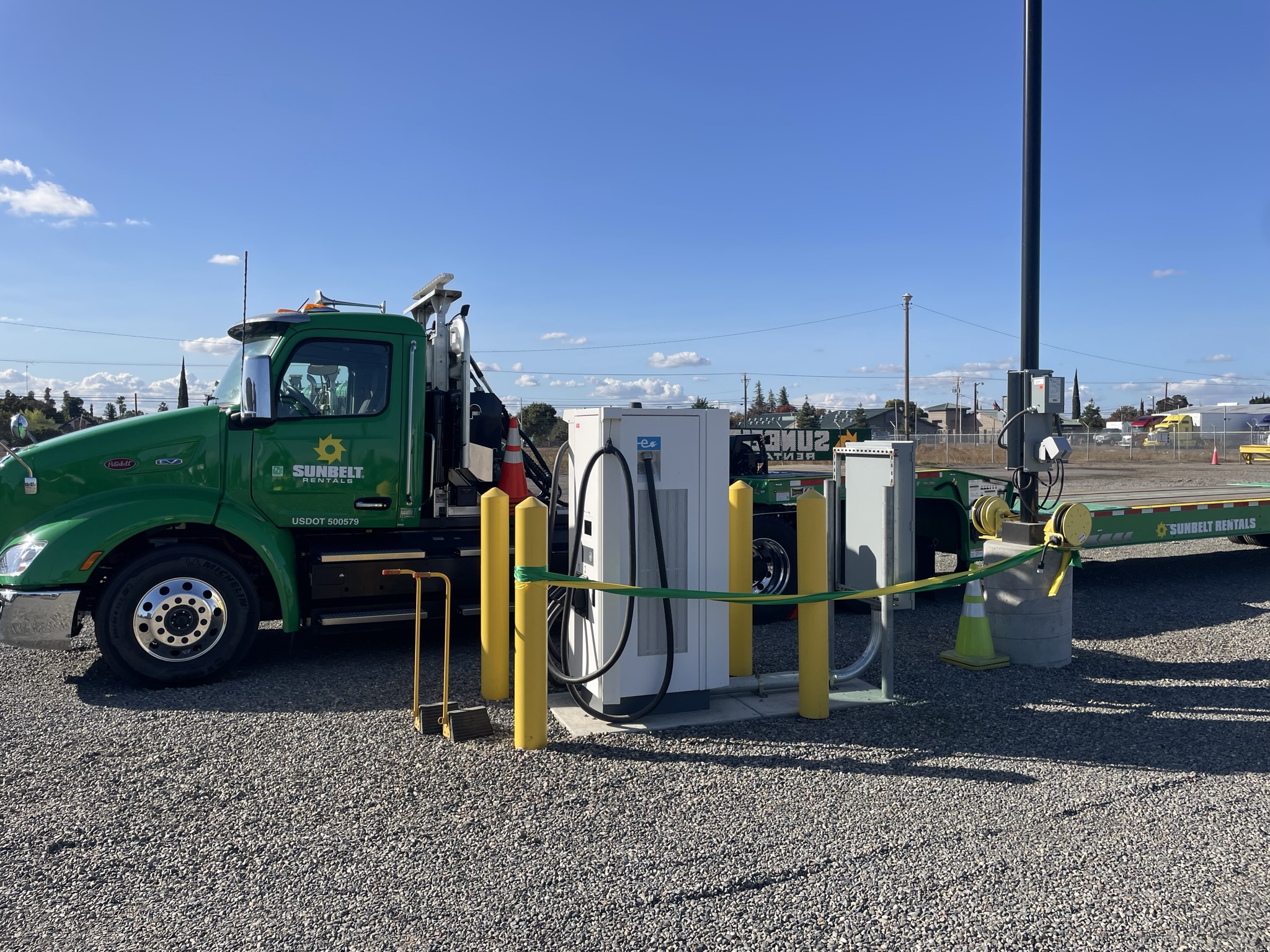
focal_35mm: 26
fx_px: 954
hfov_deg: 67.3
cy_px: 476
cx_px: 635
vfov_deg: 53.1
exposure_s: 1/3300
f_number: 1.6
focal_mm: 4.2
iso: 32
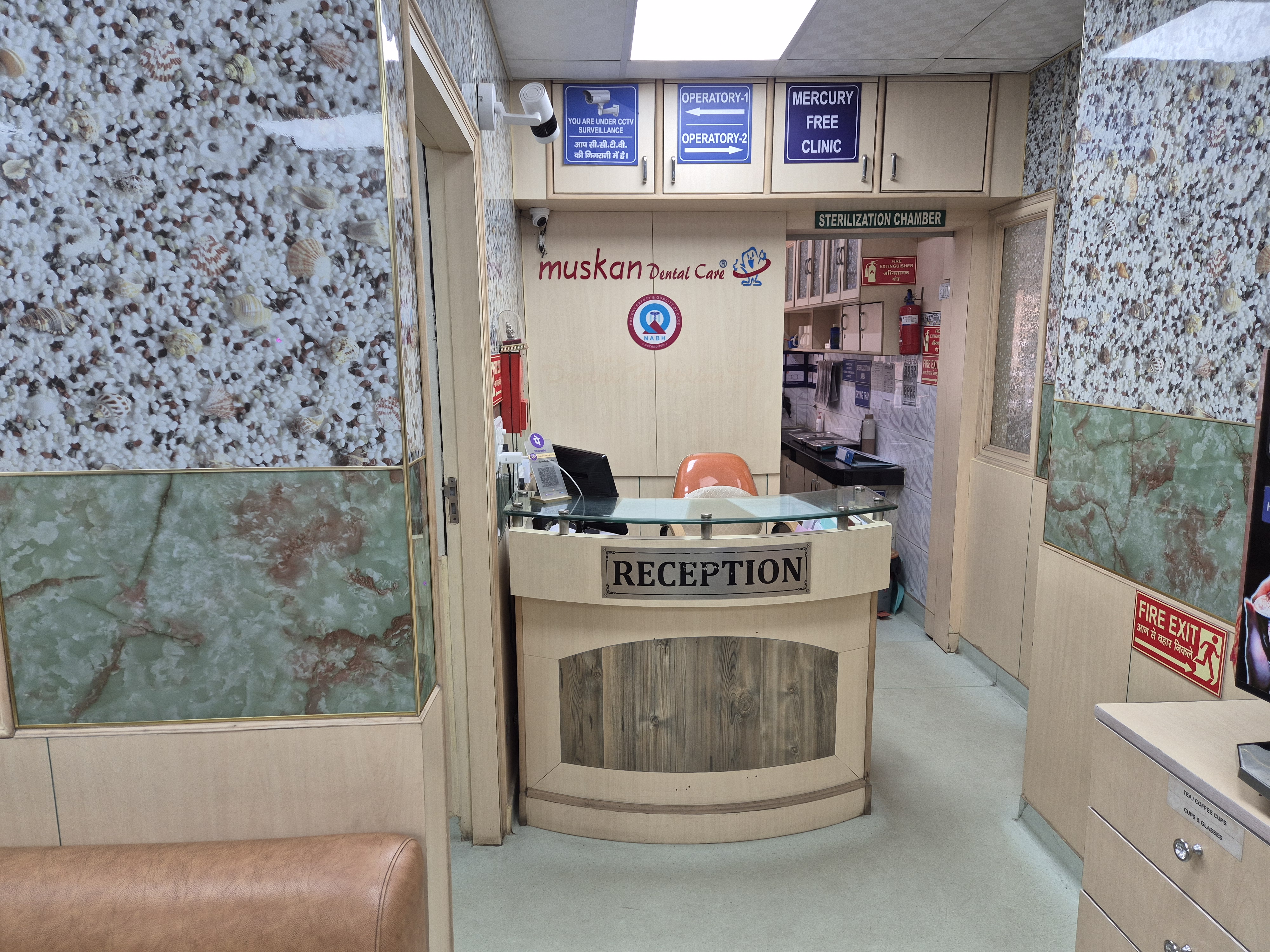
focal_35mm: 23
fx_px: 844
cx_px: 635
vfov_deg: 58.9
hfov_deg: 73.9
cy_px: 476
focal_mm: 5.4
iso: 80
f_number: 1.8
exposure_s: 1/100
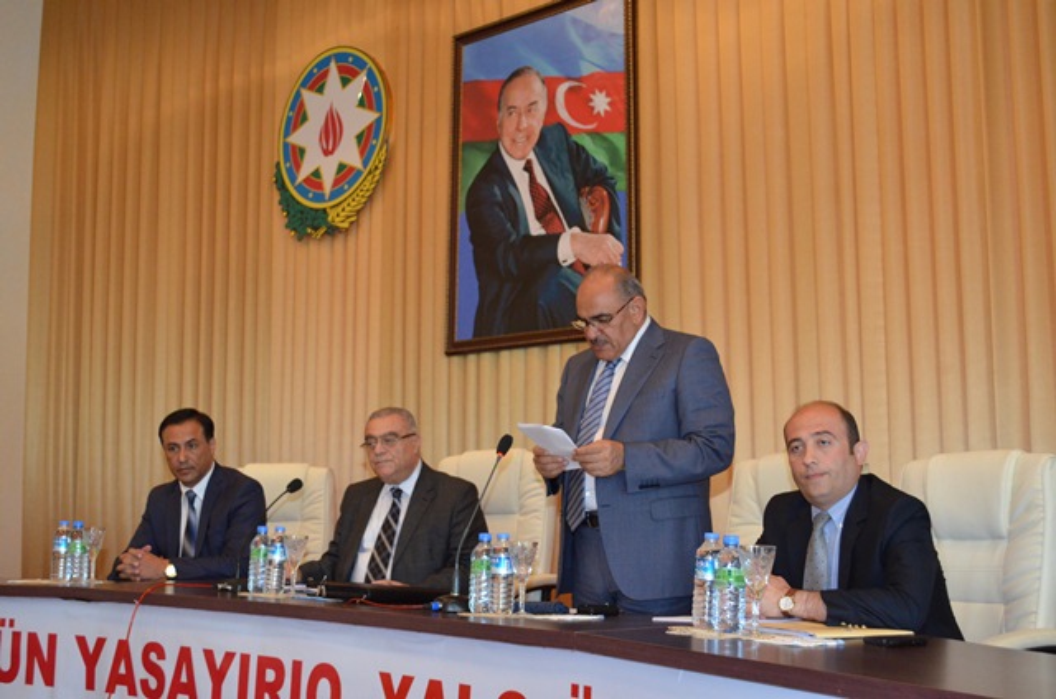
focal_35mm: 48
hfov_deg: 41.2
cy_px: 350
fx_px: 1405
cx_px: 528
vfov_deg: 28.0
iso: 2000
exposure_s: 1/60
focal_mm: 32
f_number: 4.8
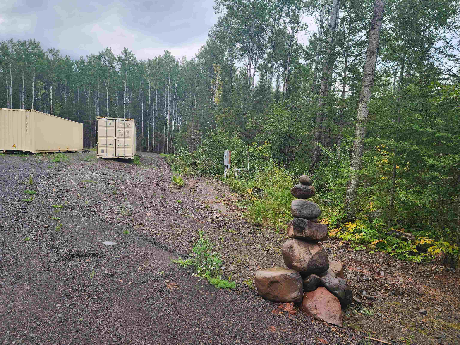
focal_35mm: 23
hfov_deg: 73.9
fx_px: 306
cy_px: 172
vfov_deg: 58.9
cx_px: 230
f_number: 1.8
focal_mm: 6.4
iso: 50
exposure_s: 1/180
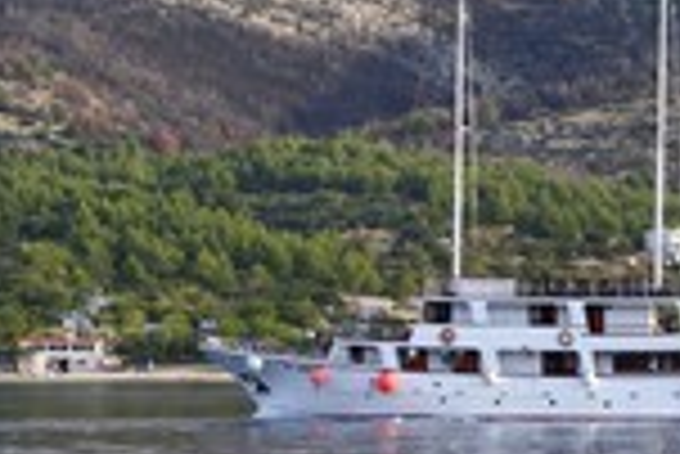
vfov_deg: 7.1
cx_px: 426
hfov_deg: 10.5
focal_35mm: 195
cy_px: 292
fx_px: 3687
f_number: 8
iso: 200
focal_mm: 70
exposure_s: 1/320
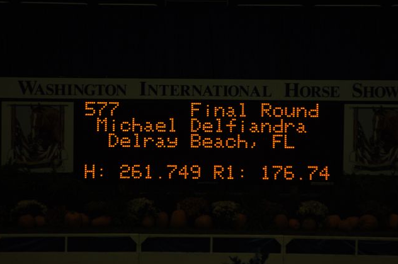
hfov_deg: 4.5
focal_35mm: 456
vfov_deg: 3.0
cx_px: 199
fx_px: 5032
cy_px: 133
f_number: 5.6
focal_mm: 300
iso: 400
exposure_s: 1/250
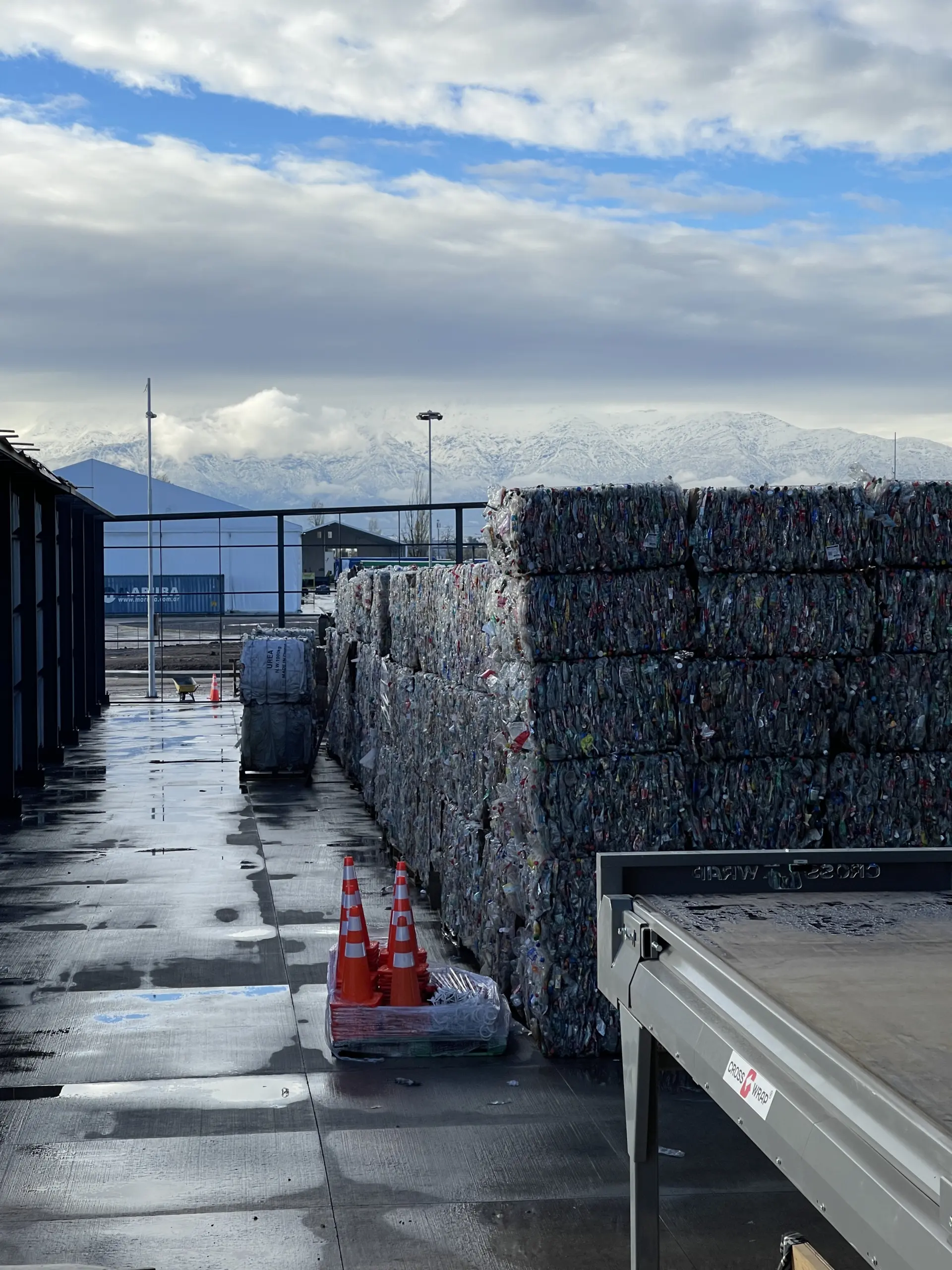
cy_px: 635
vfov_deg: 30.3
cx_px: 476
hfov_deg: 22.9
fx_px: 2347
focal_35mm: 64
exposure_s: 1/867
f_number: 2.2
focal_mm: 7.5
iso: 20
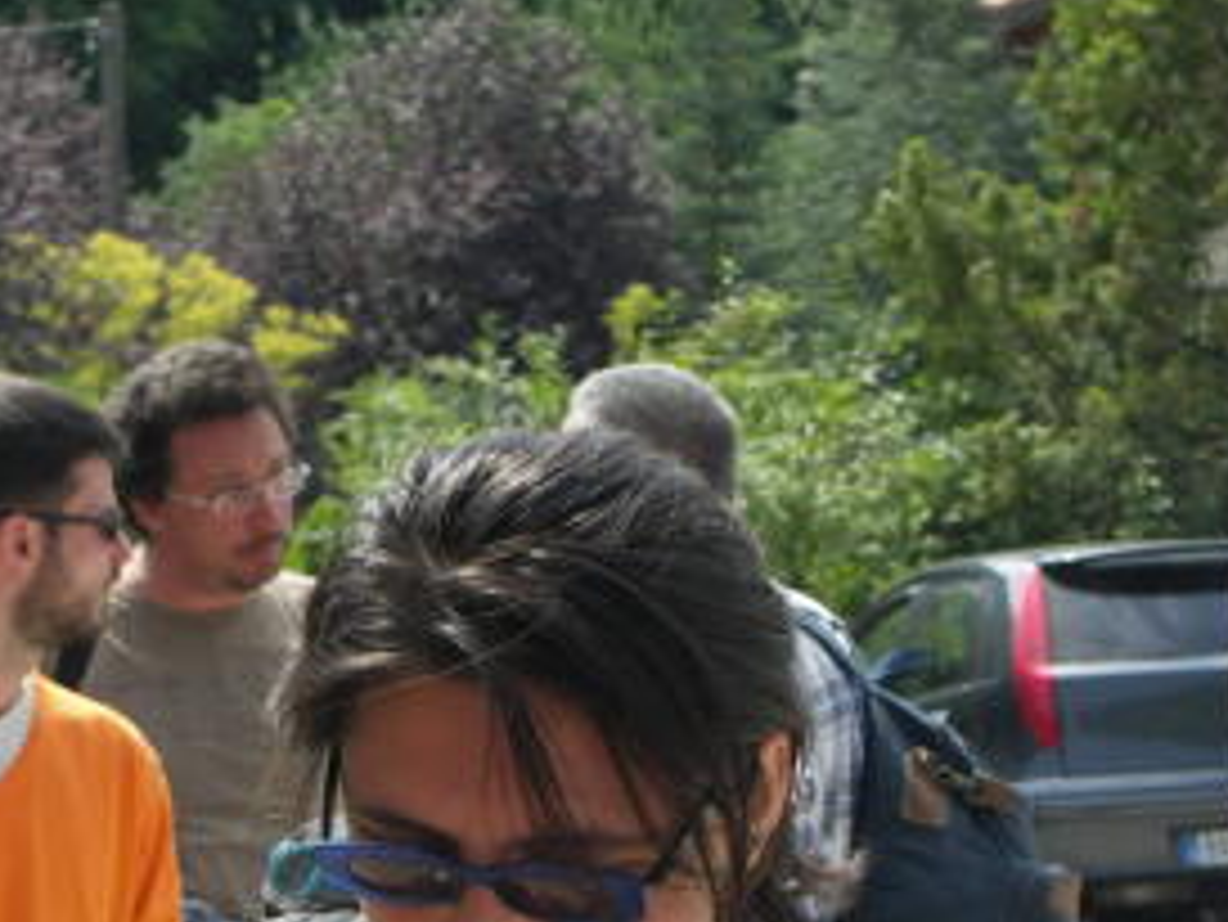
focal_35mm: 163
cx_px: 315
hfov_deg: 12.1
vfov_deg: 9.1
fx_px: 5785
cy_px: 747
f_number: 4.5
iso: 50
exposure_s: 1/200
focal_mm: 22.4
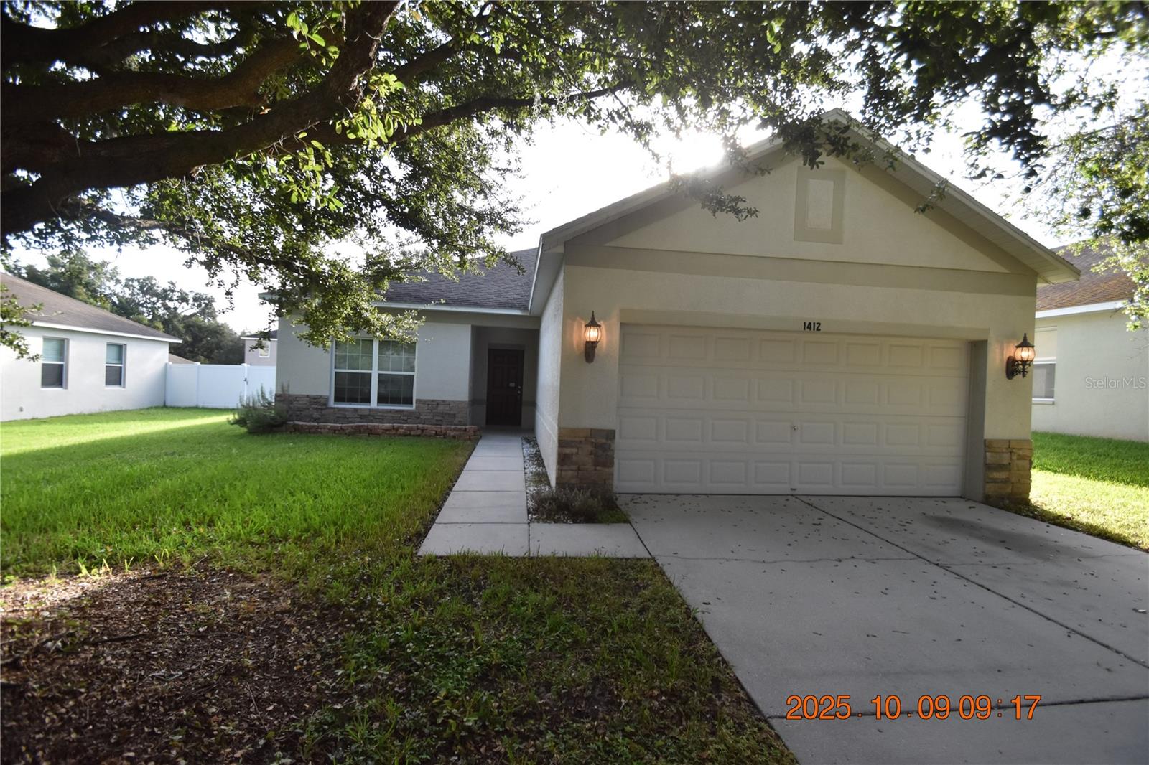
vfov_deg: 77.3
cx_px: 574
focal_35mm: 15
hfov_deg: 100.4
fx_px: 479
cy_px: 382
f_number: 3.5
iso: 800
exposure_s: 1/1500
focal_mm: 10
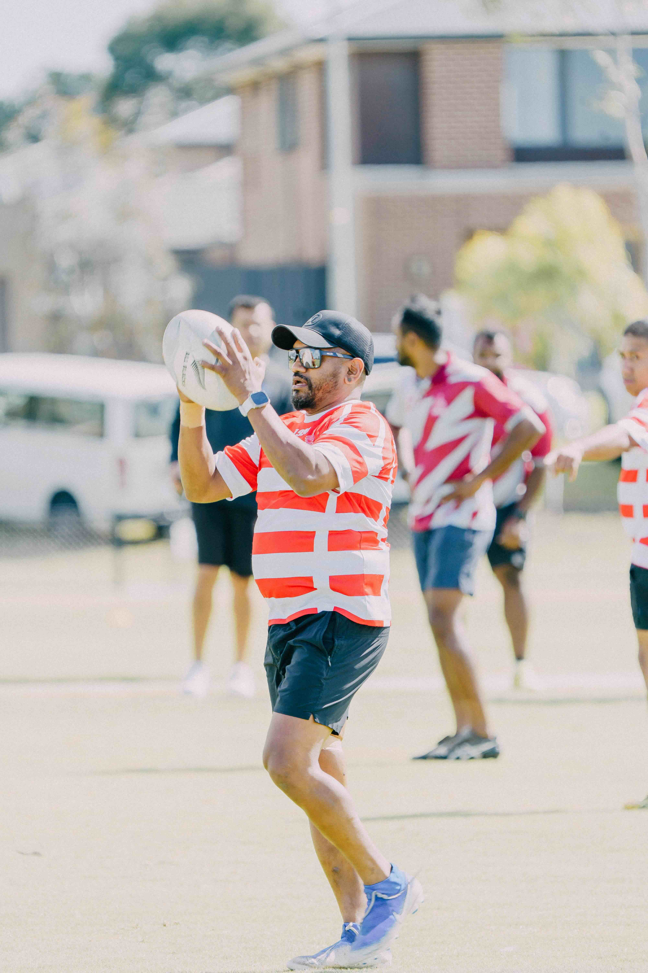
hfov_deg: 3.4
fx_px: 10907
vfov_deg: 5.1
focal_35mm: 404
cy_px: 486
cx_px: 324
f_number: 6.3
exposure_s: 1/320
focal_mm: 404
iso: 250
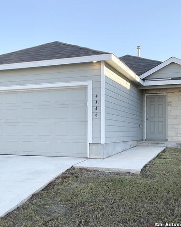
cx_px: 80
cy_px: 113
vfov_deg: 48.0
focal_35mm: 38
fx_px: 255
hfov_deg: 39.1
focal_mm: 3
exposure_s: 1/691
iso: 16
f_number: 1.8
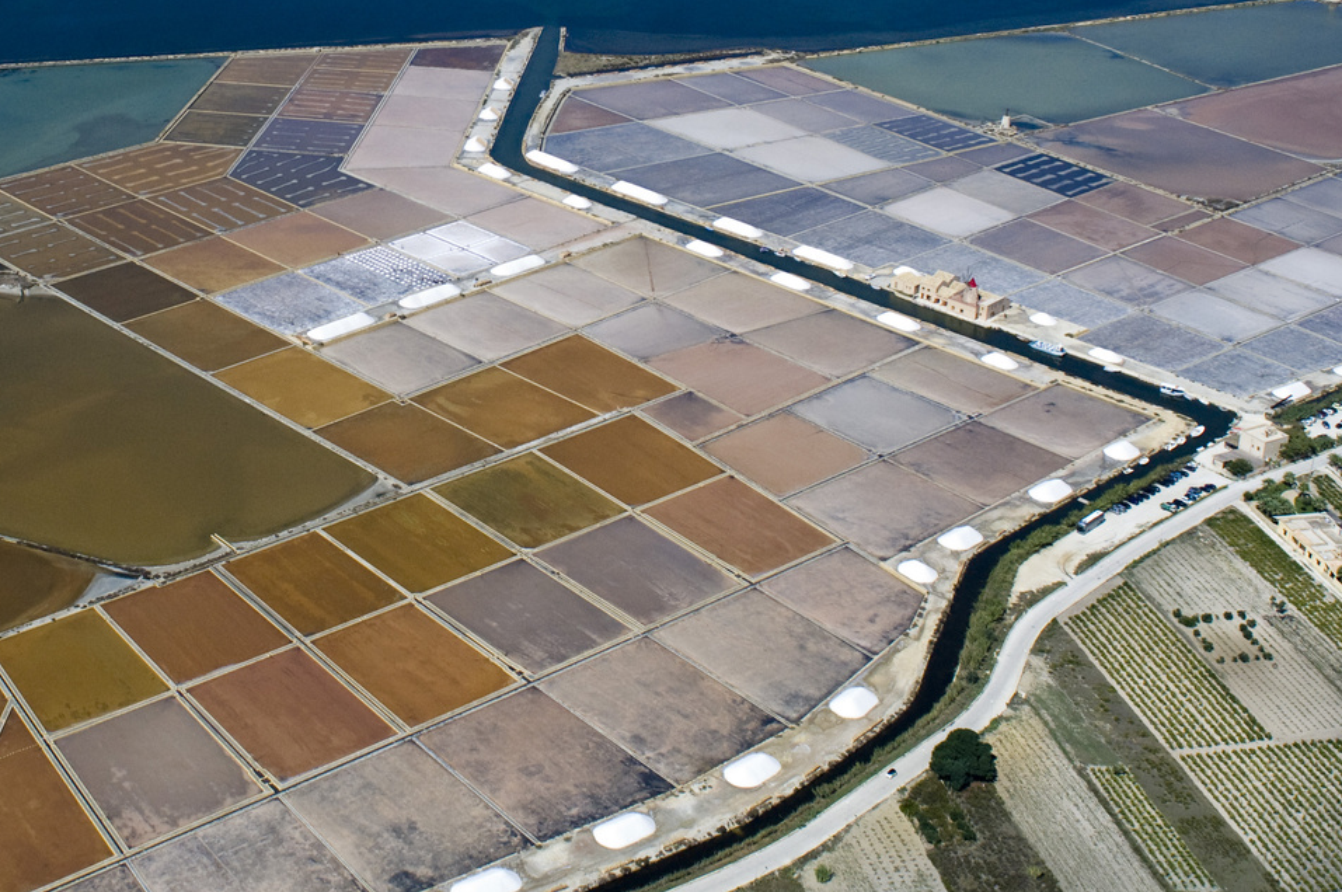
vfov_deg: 24.9
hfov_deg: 36.7
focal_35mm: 53
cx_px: 334
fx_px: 1974
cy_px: 133
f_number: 6.3
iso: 400
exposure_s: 1/2000
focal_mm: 20
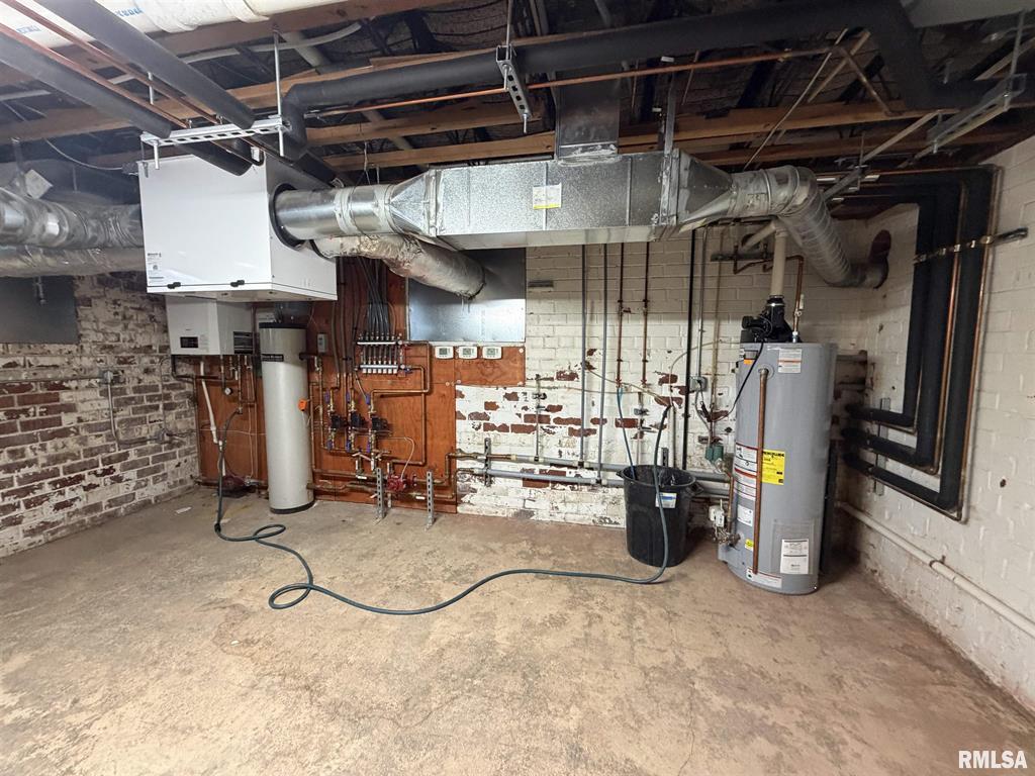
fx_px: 419
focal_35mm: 14
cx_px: 518
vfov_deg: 85.7
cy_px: 388
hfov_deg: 102.1
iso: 400
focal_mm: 2.22
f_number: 2.2
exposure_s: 1/60
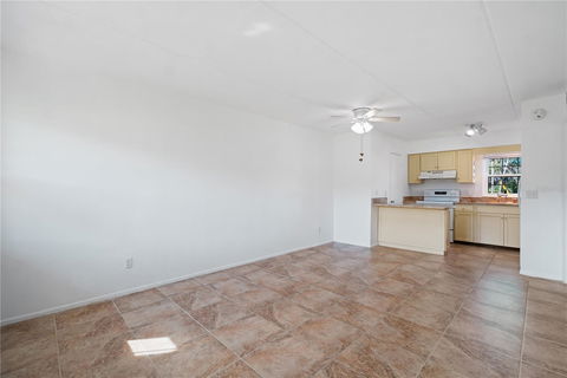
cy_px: 189
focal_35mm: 15
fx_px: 236
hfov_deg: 100.4
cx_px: 284
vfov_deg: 77.3
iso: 100
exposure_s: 1/2.5
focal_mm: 10
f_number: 8
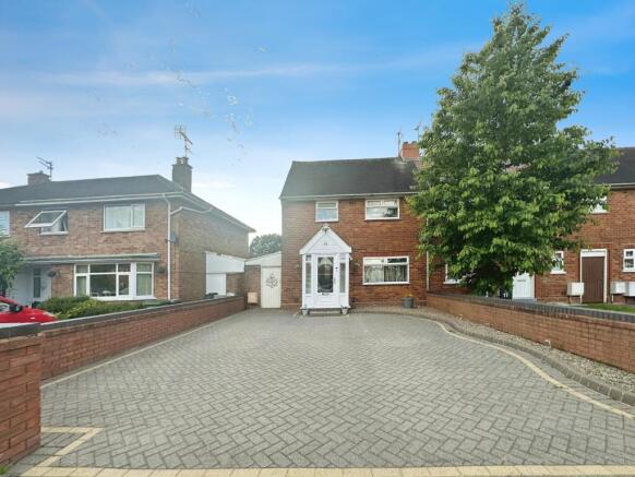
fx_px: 257
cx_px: 318
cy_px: 238
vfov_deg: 85.7
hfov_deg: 102.0
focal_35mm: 14
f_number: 2.2
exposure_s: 1/337
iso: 40
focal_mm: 2.22
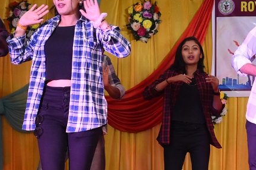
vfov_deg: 9.5
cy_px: 84
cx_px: 342
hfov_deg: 13.7
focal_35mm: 144
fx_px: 1023
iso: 2500
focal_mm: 34.5
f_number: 6.3
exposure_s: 1/200
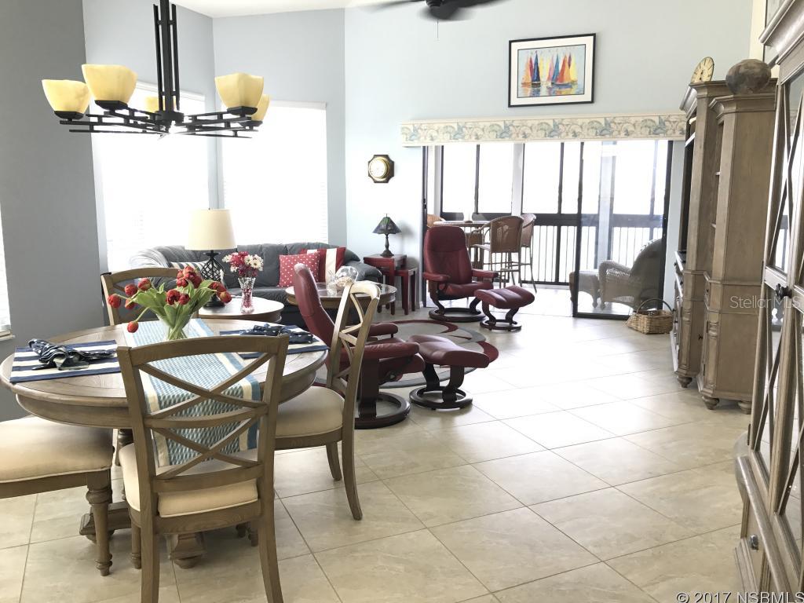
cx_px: 402
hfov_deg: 63.4
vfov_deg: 49.7
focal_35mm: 28
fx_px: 650
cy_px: 302
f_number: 1.8
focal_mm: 3.99
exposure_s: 1/30
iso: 32
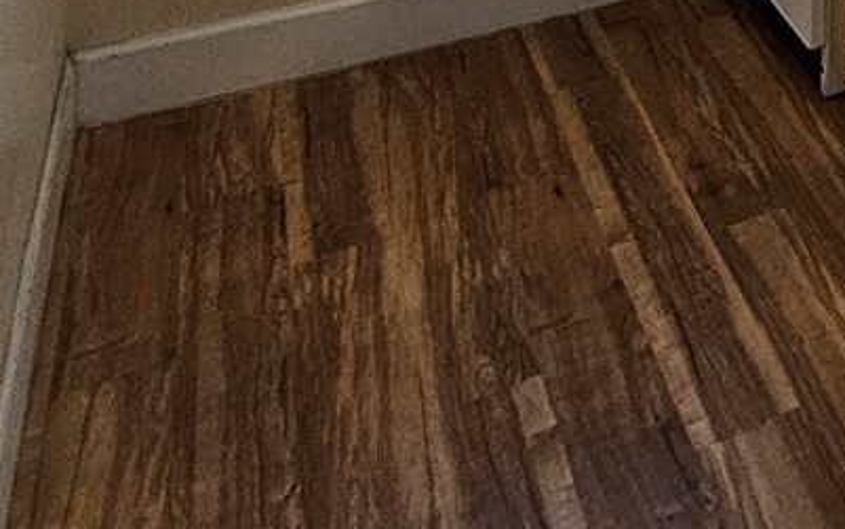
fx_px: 1267
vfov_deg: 15.4
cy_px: -685
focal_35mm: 55
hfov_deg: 30.8
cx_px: 1028
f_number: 2.2
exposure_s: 1/207
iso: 160
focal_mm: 2.2
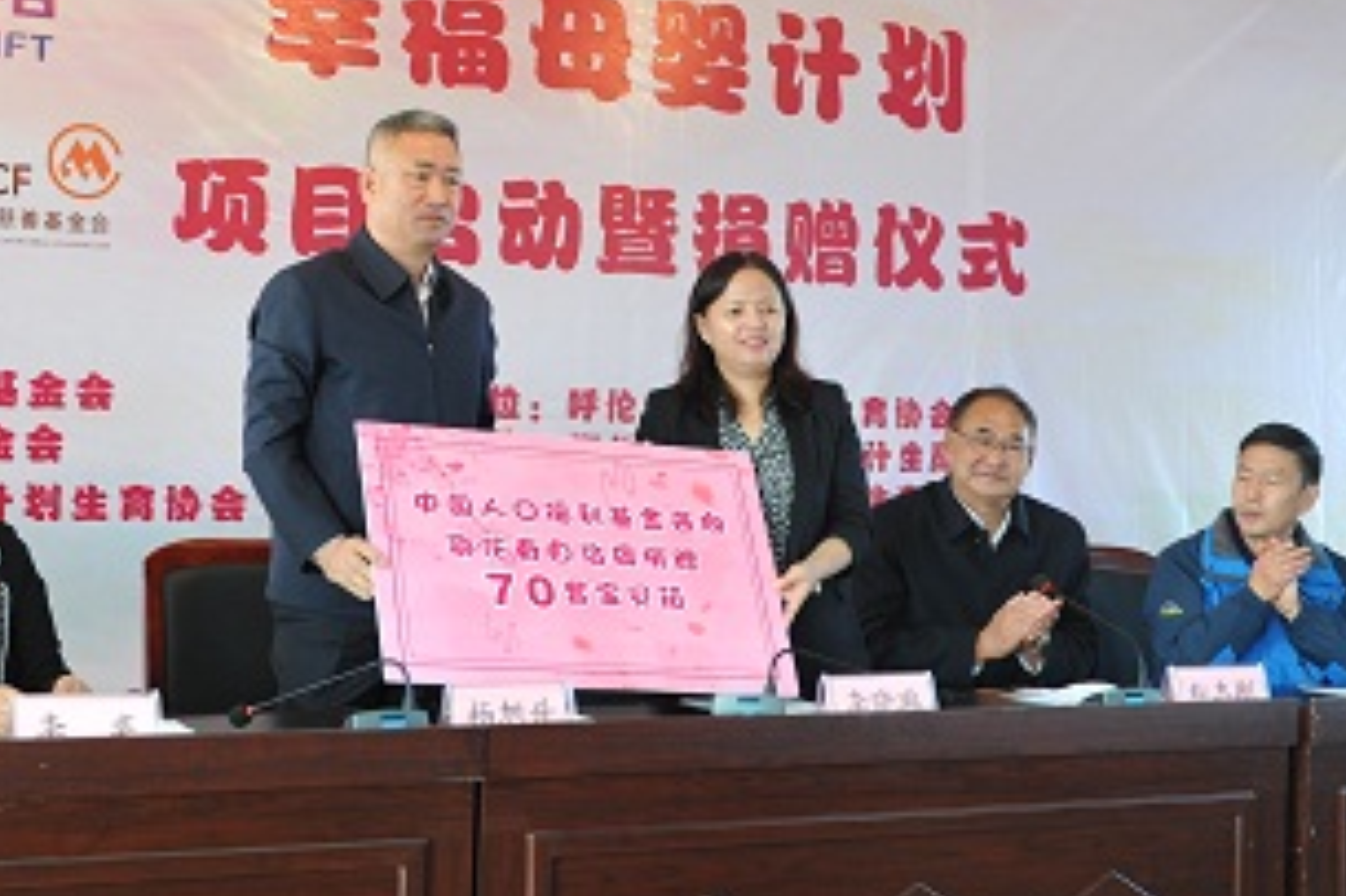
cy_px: 316
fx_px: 2354
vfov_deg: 21.5
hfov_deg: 31.8
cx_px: 516
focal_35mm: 63
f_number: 2.8
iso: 800
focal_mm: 32
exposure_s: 1/160
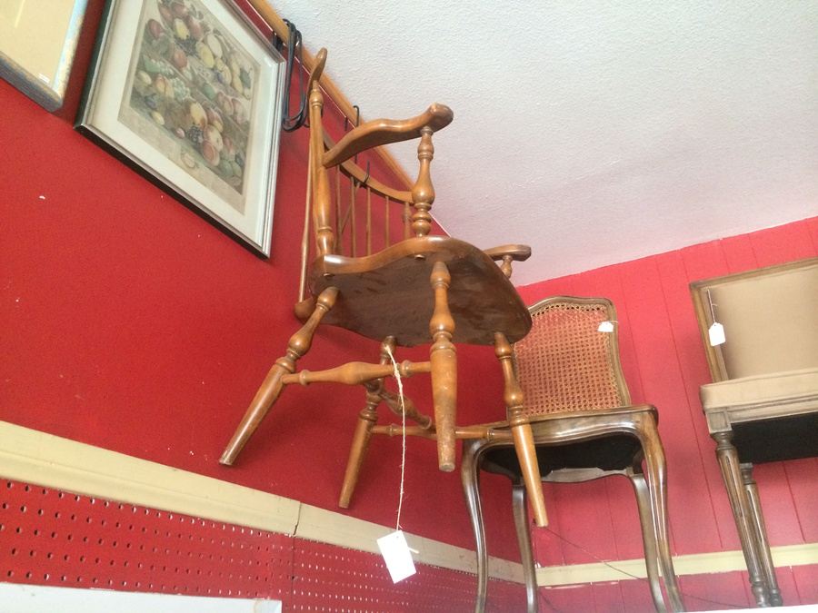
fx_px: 709
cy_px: 306
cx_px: 409
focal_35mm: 30
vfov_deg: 46.8
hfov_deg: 60.0
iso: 320
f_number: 2.2
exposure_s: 1/30
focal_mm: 4.12
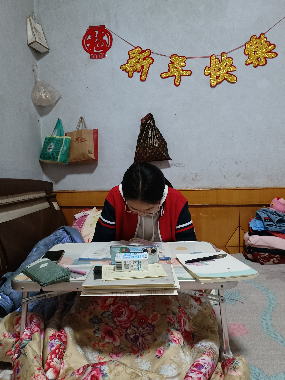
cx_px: 142
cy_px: 190
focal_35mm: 27
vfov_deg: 65.3
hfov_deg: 51.4
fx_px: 296
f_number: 1.9
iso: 2607
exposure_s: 1/25
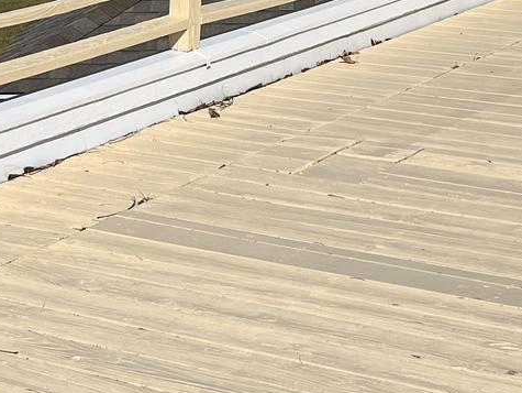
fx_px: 1690
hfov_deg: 17.6
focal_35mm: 112
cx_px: 231
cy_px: -72
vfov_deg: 12.9
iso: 50
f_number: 1.6
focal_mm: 5.1
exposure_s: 1/9901
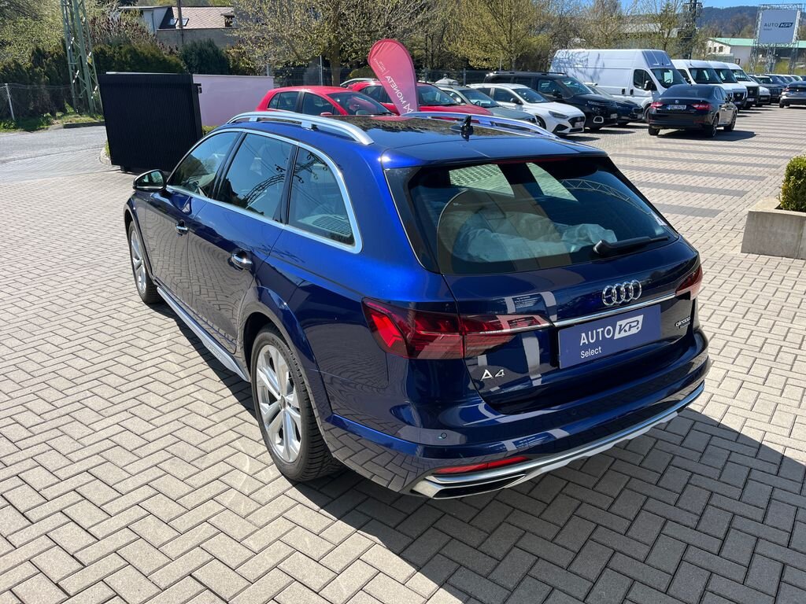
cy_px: 302
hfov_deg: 67.3
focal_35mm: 26
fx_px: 605
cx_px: 403
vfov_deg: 53.1
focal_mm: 5.1
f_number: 1.6
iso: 50
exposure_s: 1/2024
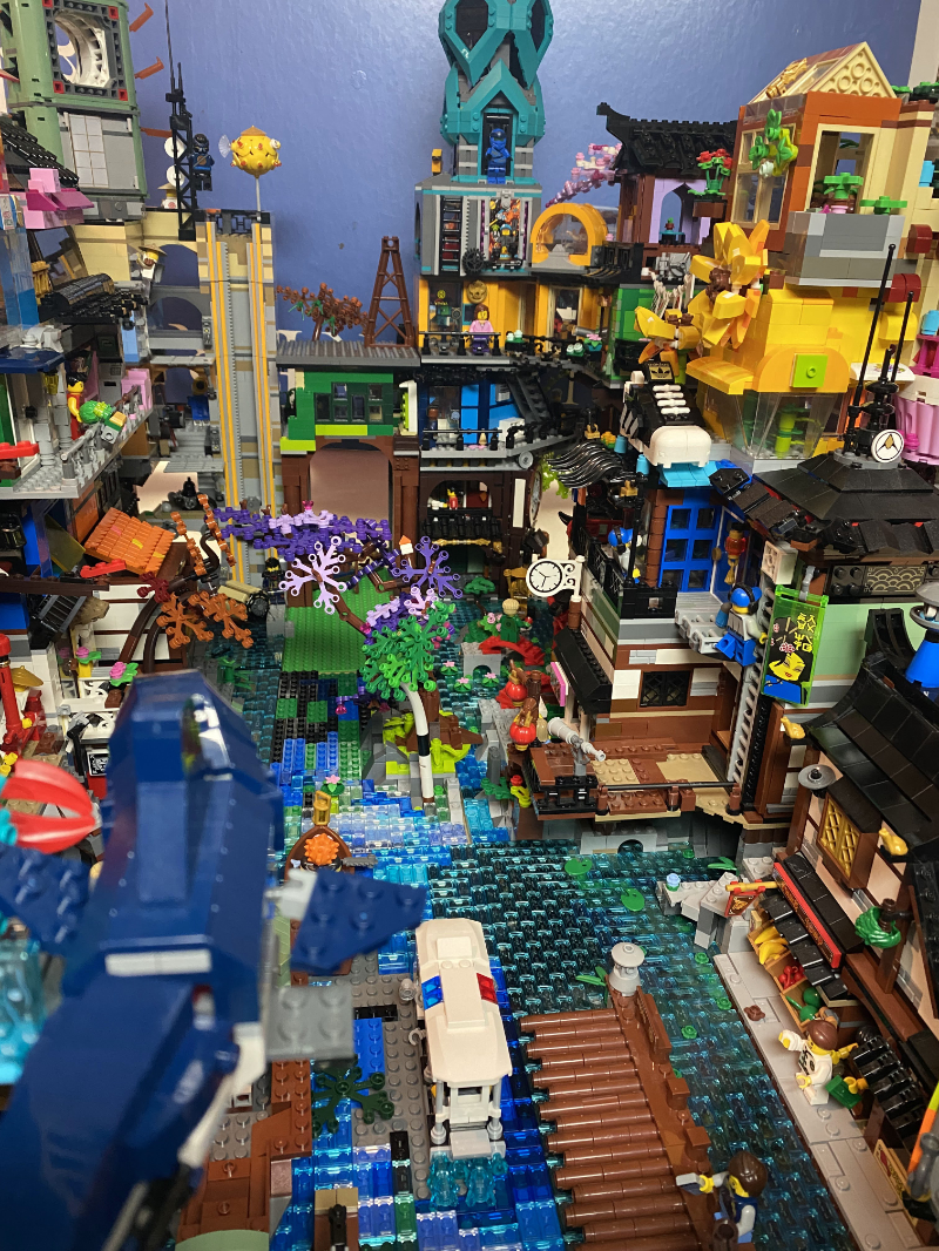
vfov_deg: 67.3
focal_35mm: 26
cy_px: 626
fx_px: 940
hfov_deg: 53.1
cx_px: 470
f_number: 1.8
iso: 250
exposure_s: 1/60
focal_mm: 4.2
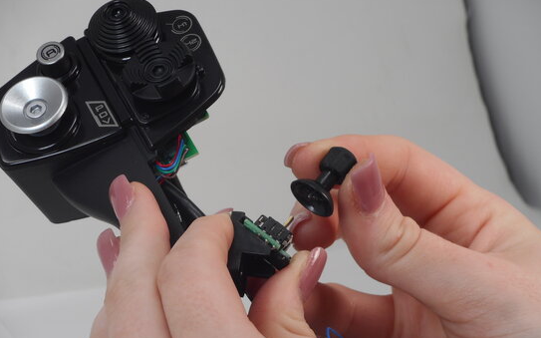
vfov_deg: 8.5
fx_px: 2285
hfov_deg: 13.5
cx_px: 258
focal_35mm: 155
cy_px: 182
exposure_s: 1/60
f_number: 6.1
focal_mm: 23.9
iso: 100
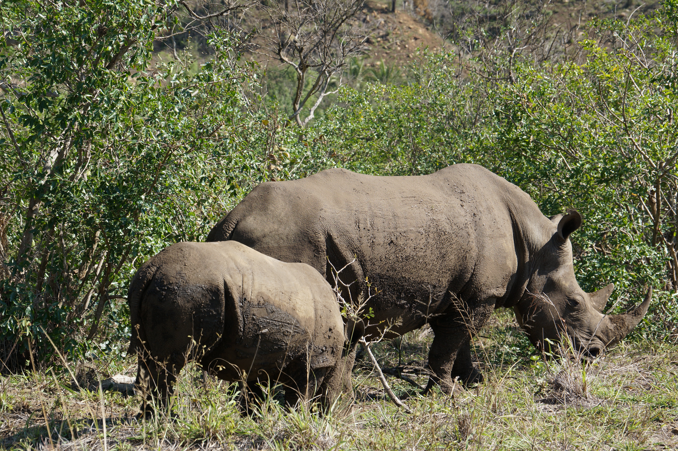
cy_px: 226
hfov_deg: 17.5
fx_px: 2201
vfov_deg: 11.7
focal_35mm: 117
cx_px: 339
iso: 100
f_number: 7.1
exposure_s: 1/200
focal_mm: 78
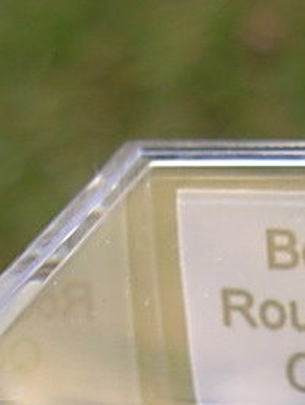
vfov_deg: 12.5
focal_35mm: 153
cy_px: 541
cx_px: 356
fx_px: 1794
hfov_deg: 9.6
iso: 50
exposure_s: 1/264
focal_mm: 6.3
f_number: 2.9
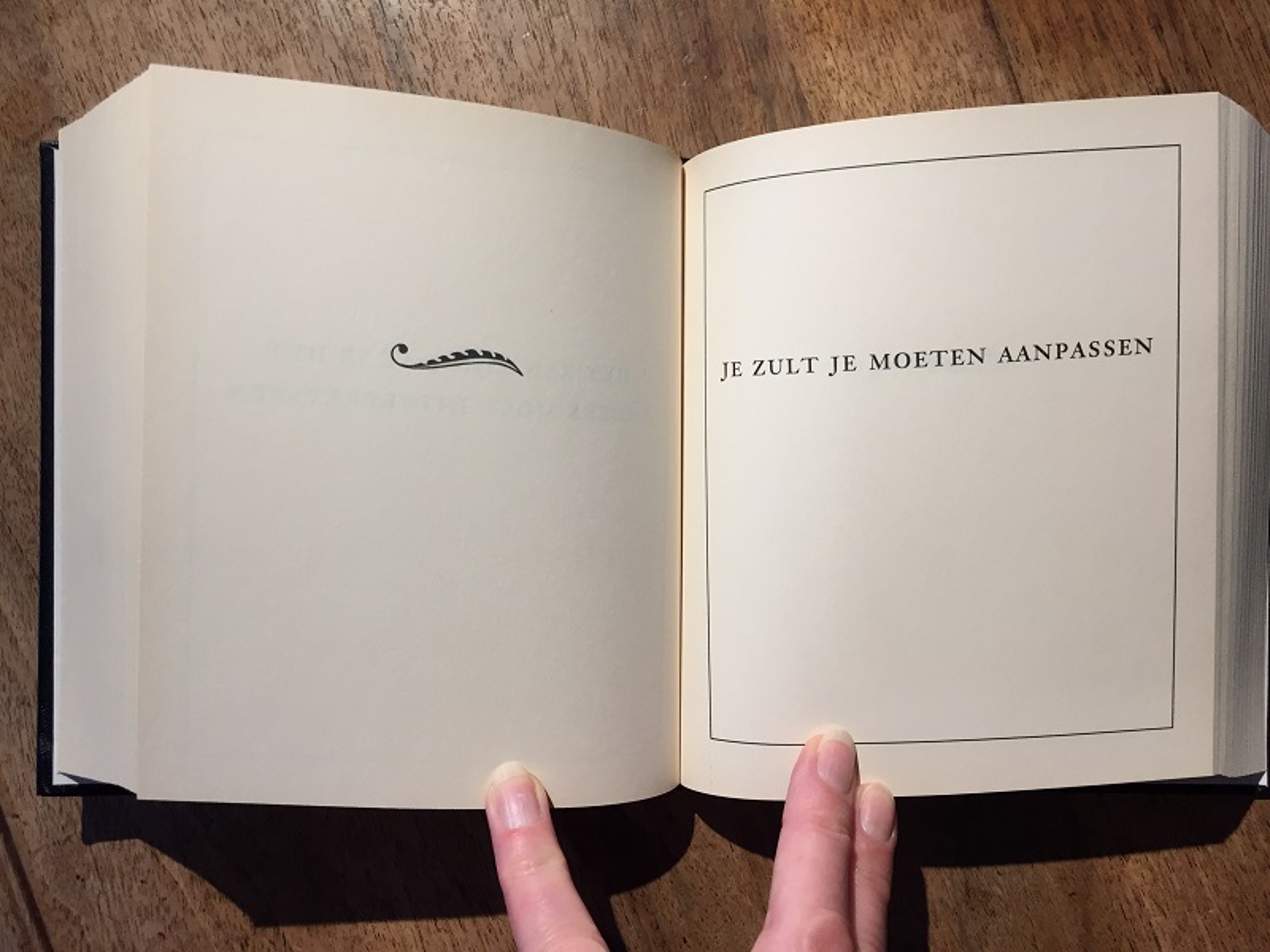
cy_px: 476
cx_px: 635
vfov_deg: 48.2
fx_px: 1064
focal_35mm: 29
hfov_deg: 61.7
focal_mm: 4.15
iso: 32
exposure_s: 1/33
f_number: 2.2
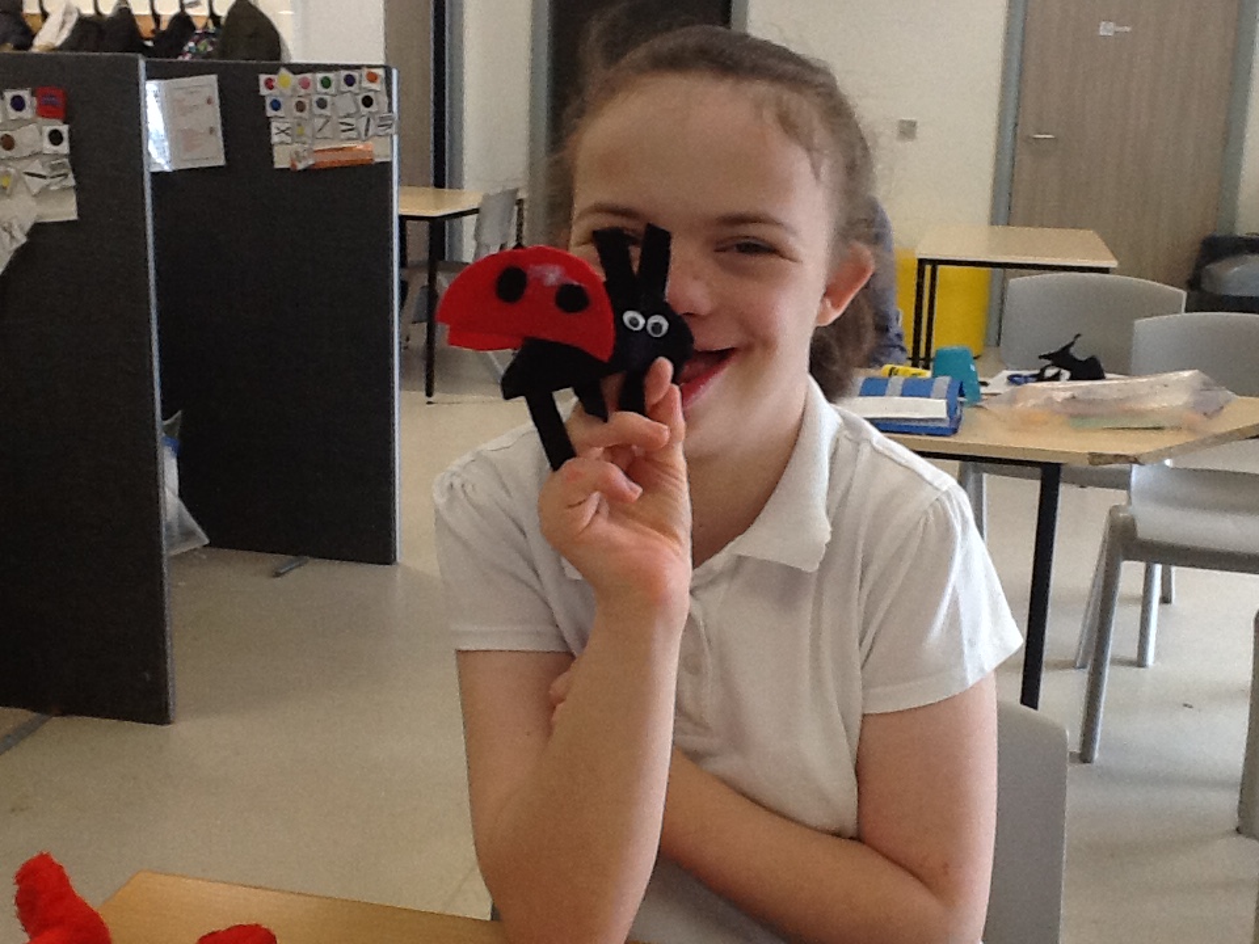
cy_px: 472
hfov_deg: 42.9
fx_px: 1600
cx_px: 630
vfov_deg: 32.9
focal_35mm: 44
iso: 64
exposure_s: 1/30
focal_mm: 2.03
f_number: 2.4
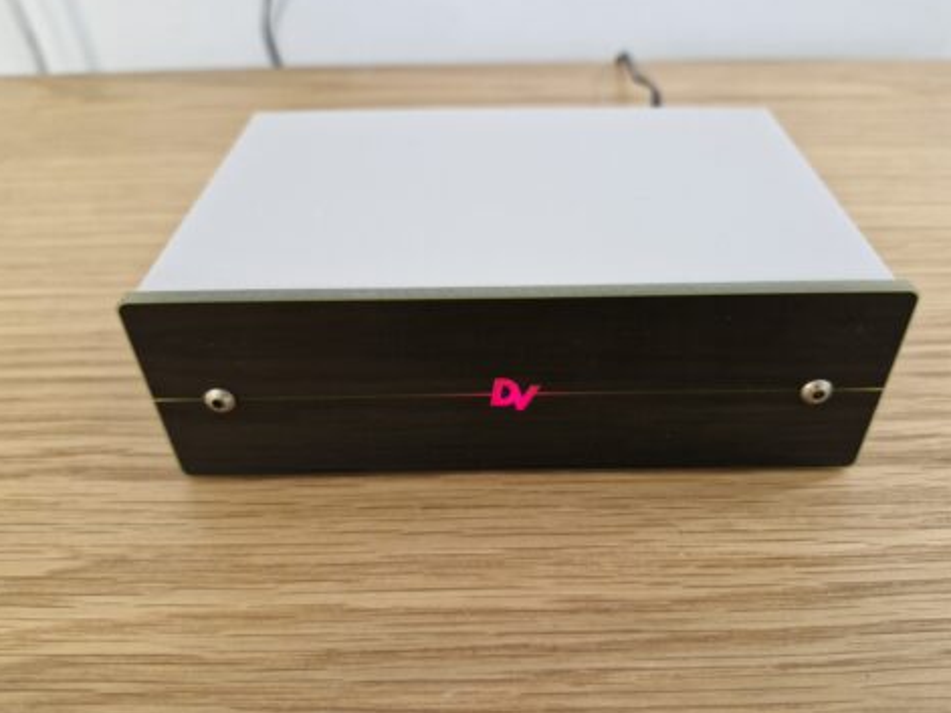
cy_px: 362
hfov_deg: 69.3
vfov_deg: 54.9
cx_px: 505
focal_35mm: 25
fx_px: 687
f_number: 1.8
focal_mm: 5.54
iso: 500
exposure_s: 1/33
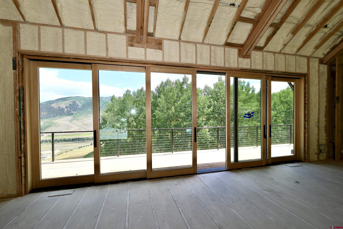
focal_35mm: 15
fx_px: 143
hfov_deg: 100.4
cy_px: 114
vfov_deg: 77.3
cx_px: 172
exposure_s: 1/60
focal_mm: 10
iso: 100
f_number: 7.1
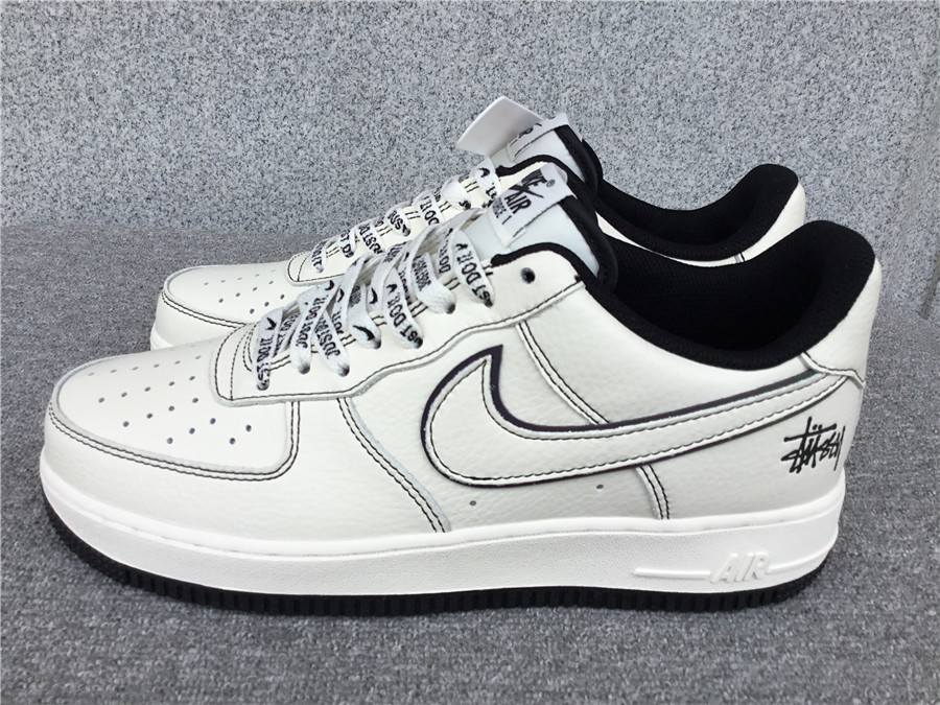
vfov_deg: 45.4
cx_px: 470
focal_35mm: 31
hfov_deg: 58.4
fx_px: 842
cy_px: 352
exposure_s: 1/617
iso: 25
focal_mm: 3.3
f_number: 2.4
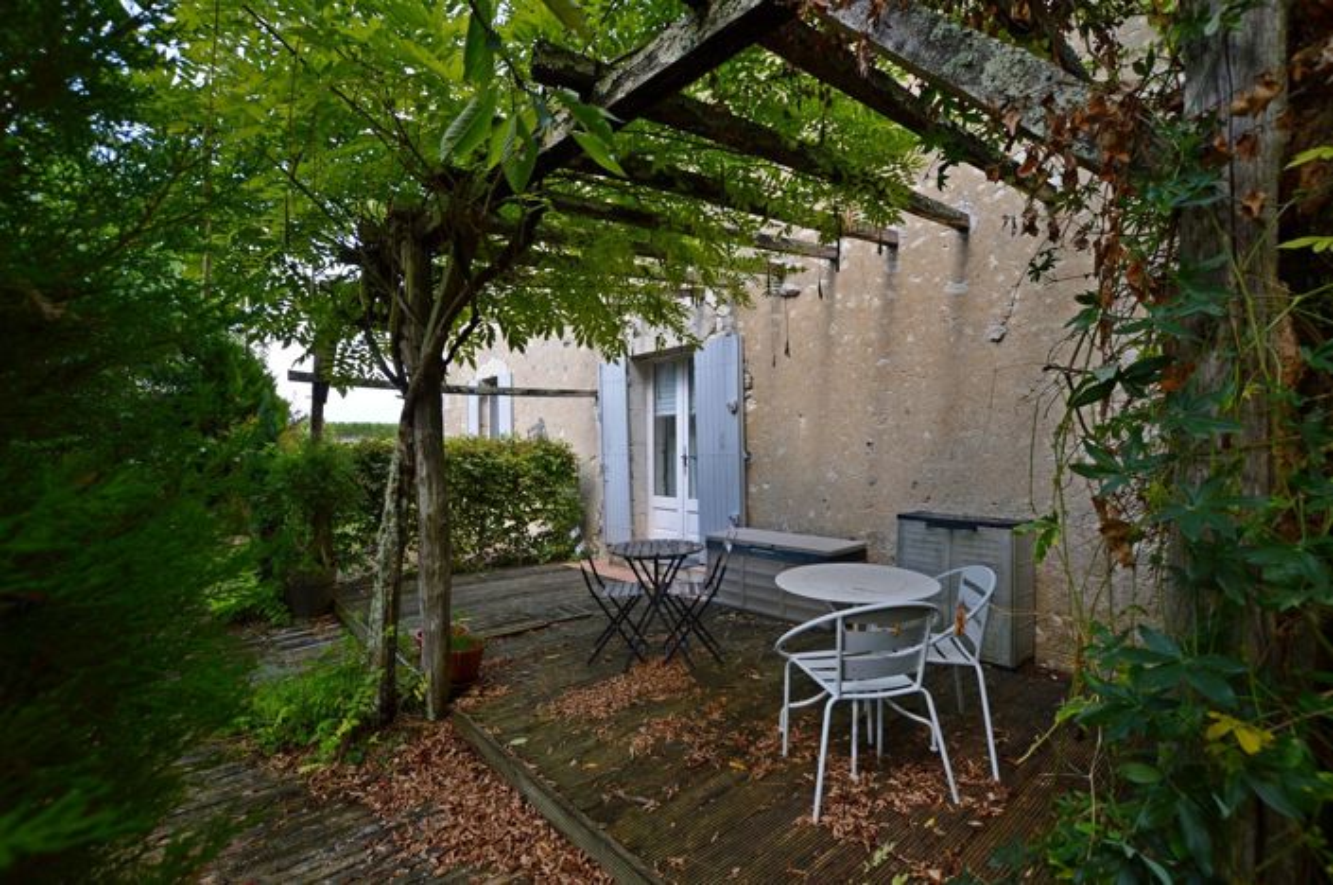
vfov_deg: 77.2
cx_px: 666
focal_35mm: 15
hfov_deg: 100.5
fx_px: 555
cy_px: 442
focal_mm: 10
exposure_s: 1/125
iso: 110
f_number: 5.6
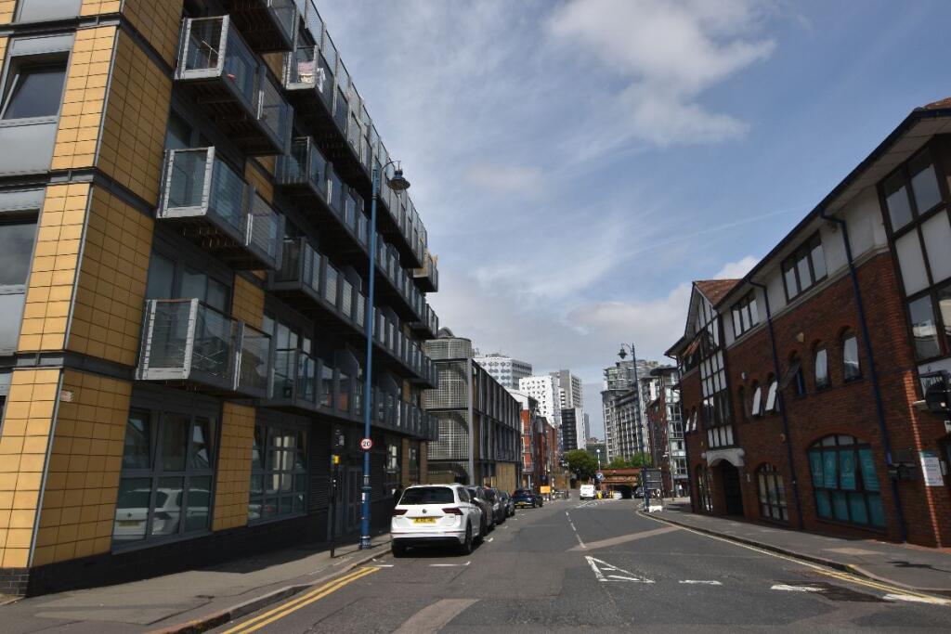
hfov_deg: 81.2
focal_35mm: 21
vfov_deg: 59.5
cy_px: 317
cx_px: 476
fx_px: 555
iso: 100
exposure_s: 1/200
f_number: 11
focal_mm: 14
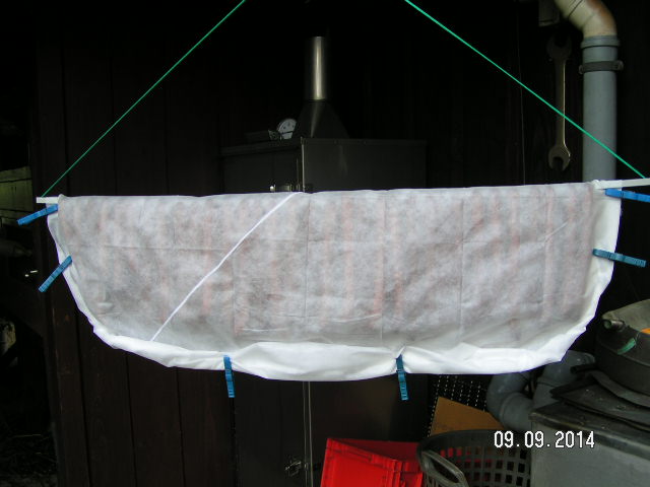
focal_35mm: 38
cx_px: 325
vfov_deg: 37.7
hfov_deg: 49.0
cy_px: 244
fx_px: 714
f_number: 3.2
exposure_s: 1/40
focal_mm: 5.8
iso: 50
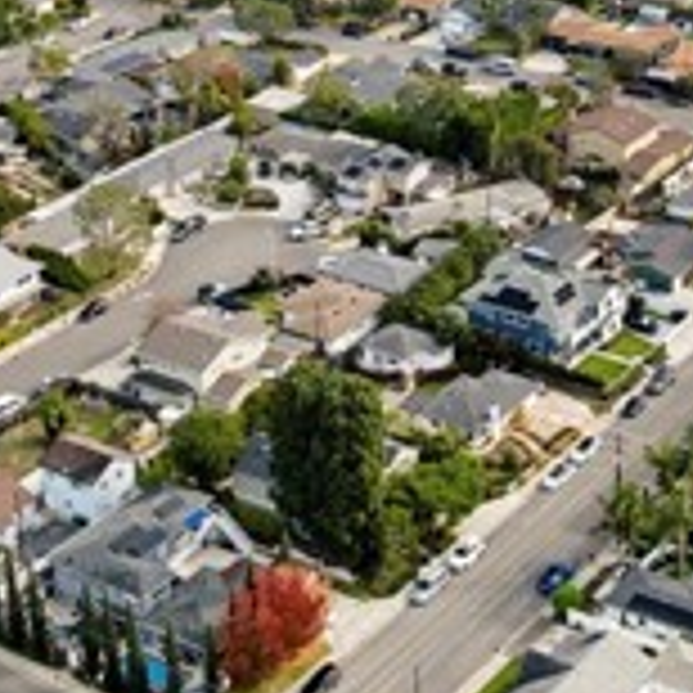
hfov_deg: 19.5
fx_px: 1993
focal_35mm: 88
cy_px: -70
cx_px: 544
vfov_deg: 18.9
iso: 160
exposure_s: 1/160
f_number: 2.8
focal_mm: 12.3
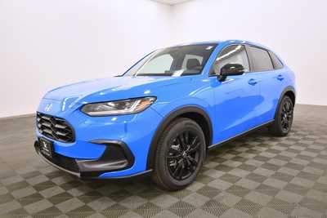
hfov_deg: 67.4
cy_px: 109
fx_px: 245
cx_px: 164
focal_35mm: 27
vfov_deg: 48.0
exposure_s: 1/125
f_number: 5.3
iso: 1000
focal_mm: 18
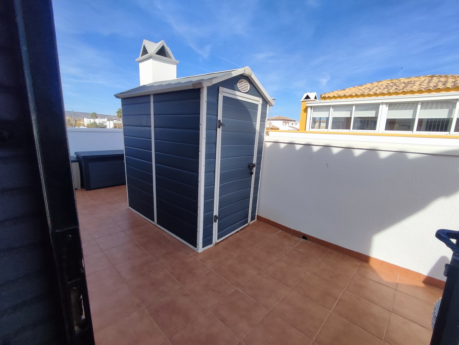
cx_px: 230
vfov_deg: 78.2
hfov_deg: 94.5
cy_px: 172
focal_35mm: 16
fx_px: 212
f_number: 2.2
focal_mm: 1.65
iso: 50
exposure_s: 1/1600
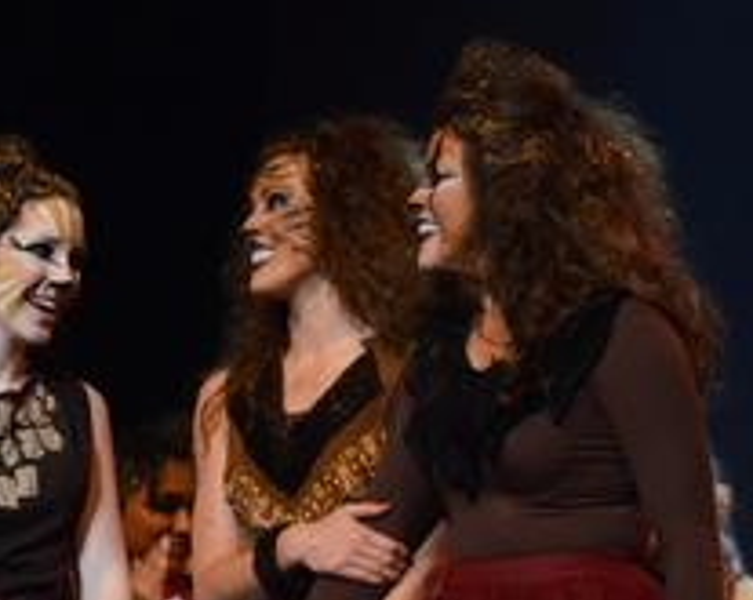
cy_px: 298
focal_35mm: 306
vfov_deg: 5.0
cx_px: 0
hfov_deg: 6.3
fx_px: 6810
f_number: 3.2
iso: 3200
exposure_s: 1/1000
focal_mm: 100
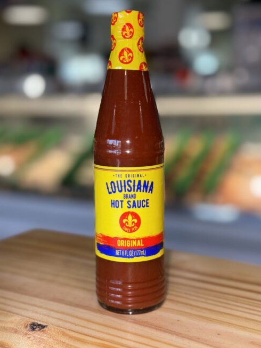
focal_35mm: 49
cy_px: 171
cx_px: 130
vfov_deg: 38.9
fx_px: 492
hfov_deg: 29.7
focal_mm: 6.76
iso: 50
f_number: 1.78
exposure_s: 1/173
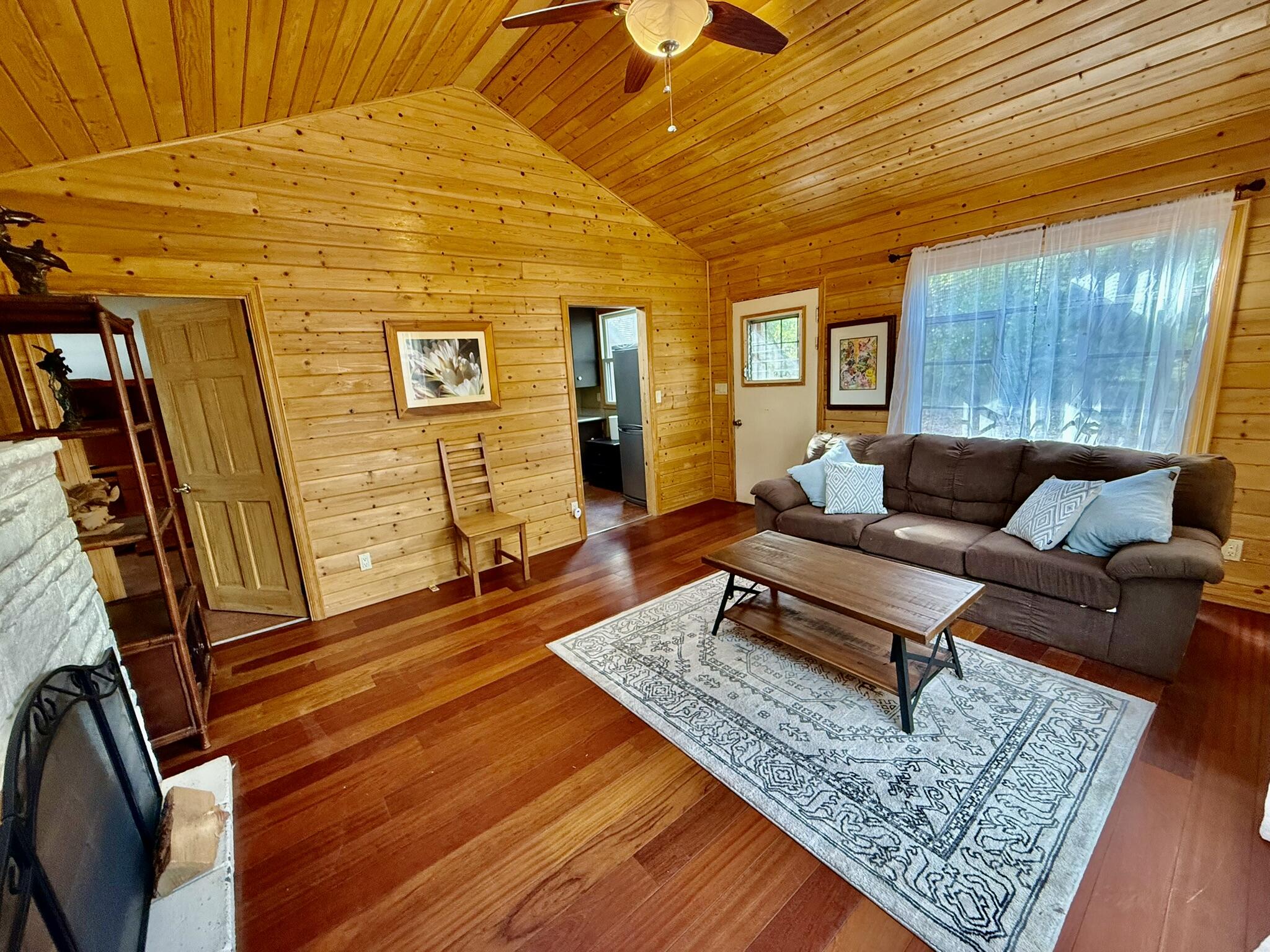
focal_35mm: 14
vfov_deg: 85.7
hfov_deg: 102.1
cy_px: 476
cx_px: 635
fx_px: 514
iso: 400
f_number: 2.2
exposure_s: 1/63
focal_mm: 2.22
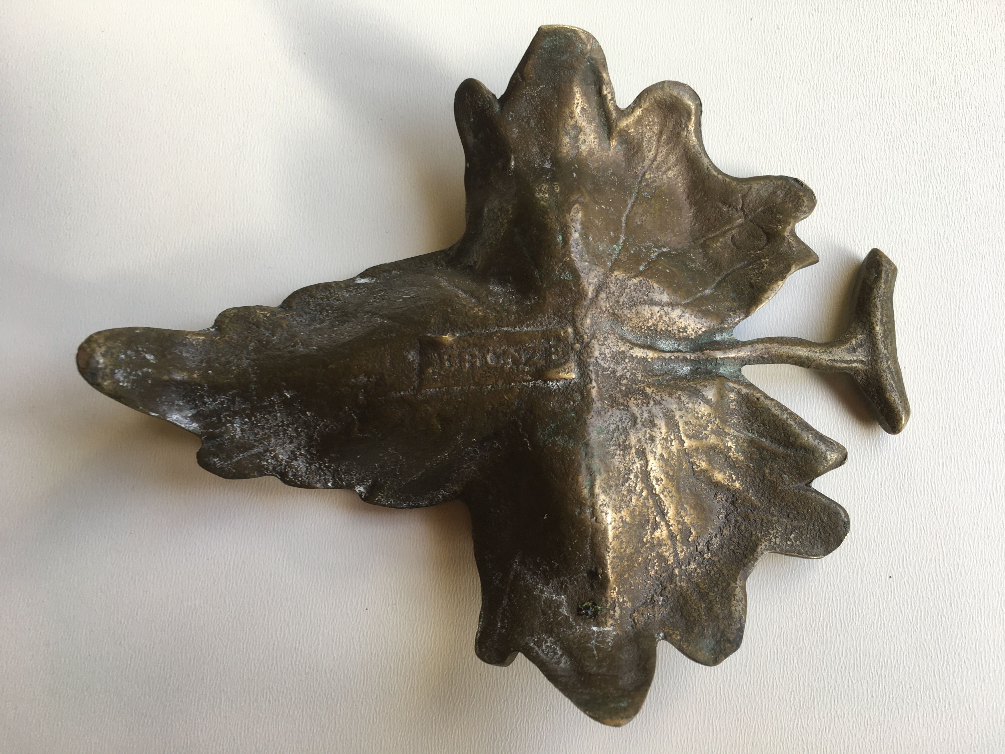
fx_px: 842
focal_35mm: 29
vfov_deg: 48.2
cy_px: 377
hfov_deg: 61.7
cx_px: 502
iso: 25
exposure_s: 1/50
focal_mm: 4.15
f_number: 2.2
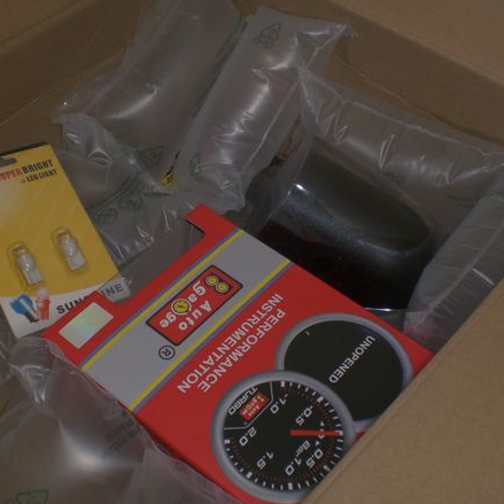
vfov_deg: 34.7
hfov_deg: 34.4
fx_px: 807
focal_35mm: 49
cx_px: 169
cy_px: 262
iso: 100
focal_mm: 6.3
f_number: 4.4
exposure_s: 1/40
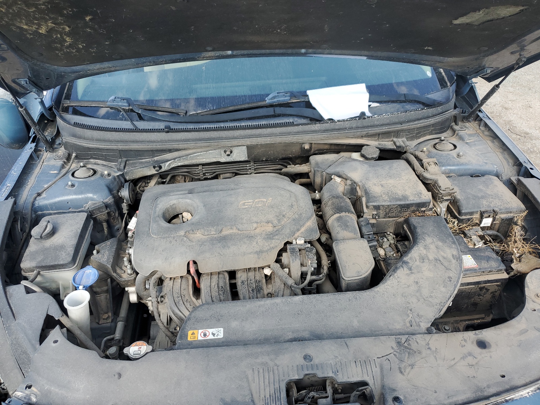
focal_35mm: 26
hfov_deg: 67.3
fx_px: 406
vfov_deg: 53.1
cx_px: 270
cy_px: 202
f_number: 1.5
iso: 50
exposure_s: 1/625
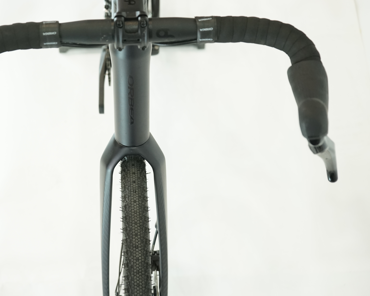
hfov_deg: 26.7
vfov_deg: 21.5
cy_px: 129
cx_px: 141
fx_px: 778
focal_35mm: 71
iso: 1600
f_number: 5
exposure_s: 1/200
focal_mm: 55
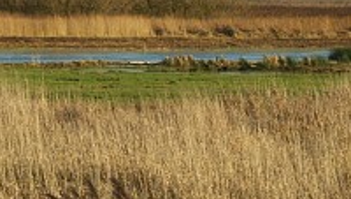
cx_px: 167
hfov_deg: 5.4
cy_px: -6
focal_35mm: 396
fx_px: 3690
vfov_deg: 3.1
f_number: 9.5
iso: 400
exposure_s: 1/250
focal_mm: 112
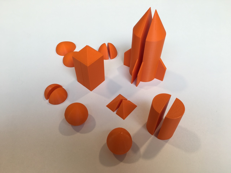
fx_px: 194
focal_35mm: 29
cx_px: 116
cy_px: 86
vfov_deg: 48.2
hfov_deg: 61.7
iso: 32
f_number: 2.2
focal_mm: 4.15
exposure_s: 1/50
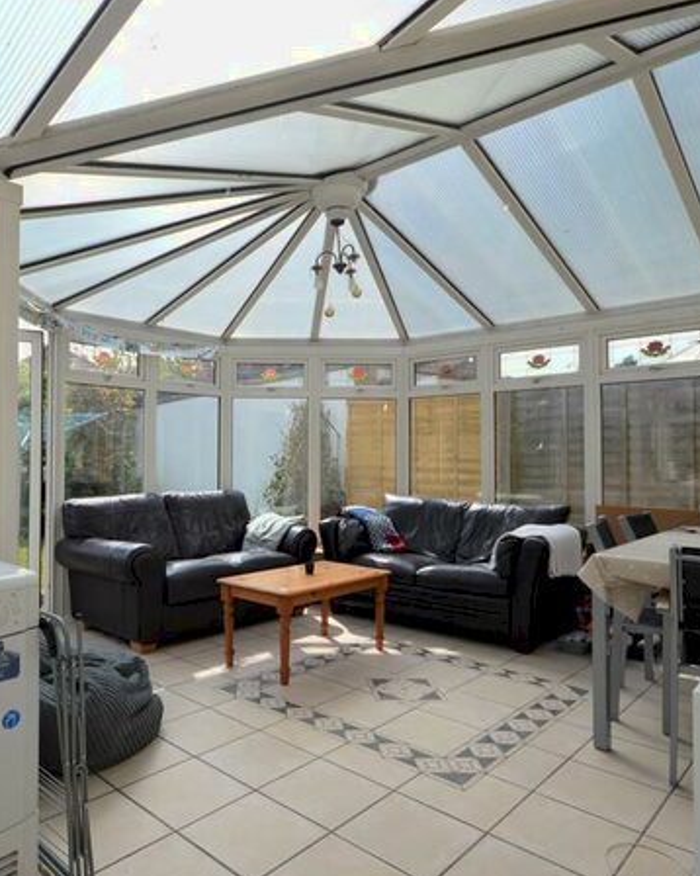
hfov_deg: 62.4
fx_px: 570
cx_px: 272
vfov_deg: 75.1
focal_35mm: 22
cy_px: 438
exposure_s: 1/160
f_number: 6.3
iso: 100
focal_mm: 10
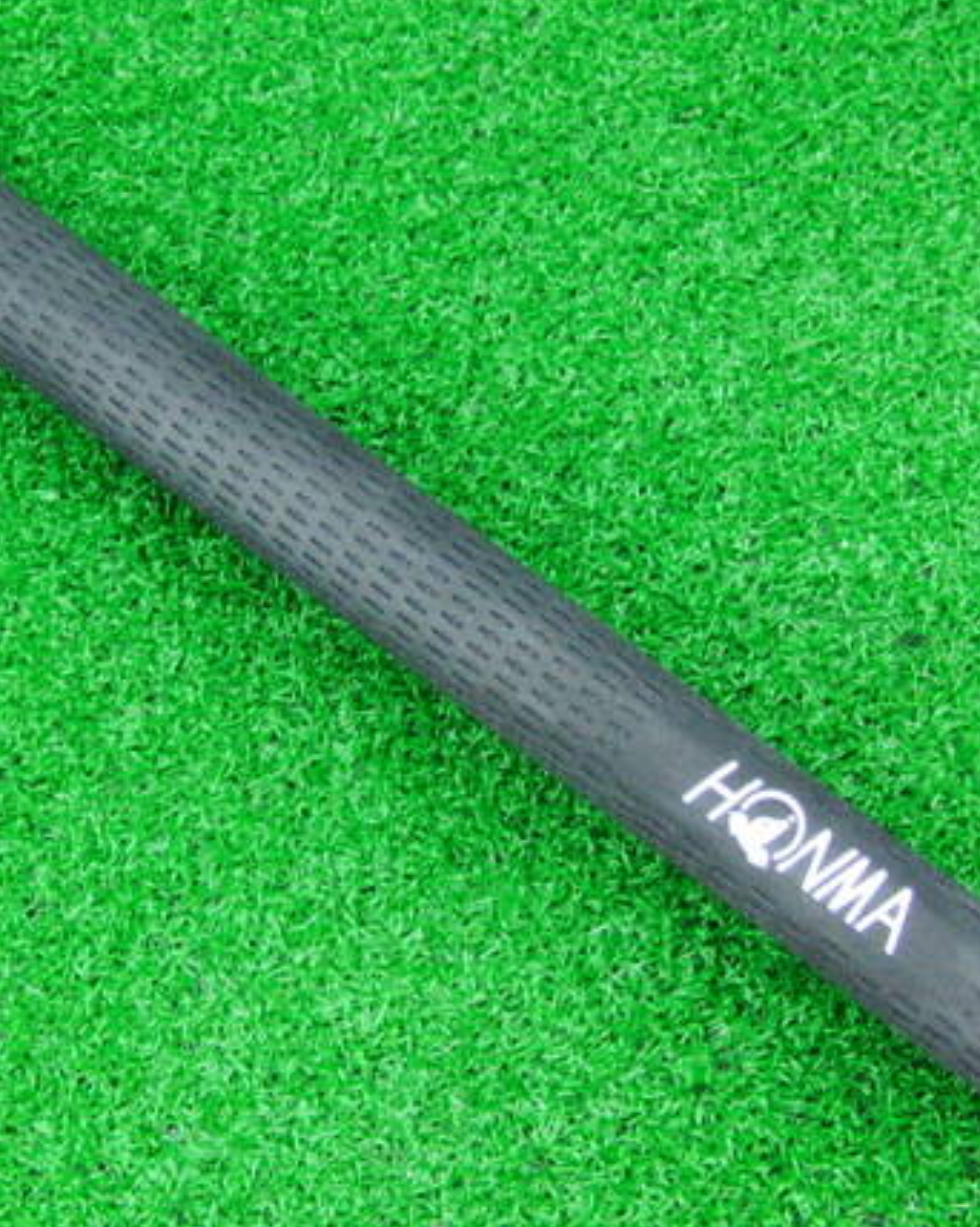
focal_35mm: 54
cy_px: 565
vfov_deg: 34.7
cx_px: 361
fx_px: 1959
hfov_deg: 28.0
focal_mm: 6.42
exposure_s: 1/15
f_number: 3.6
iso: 400
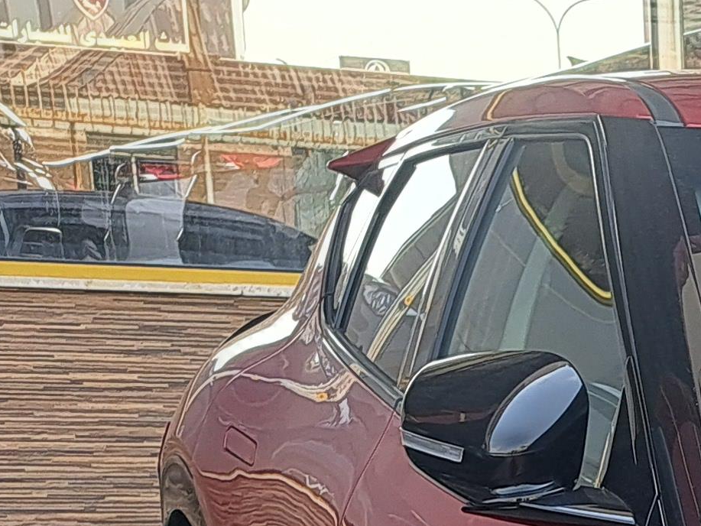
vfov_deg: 10.8
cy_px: 1177
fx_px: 2451
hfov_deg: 14.4
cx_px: 1247
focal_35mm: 121
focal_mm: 5.23
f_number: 1.8
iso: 50
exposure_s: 1/292
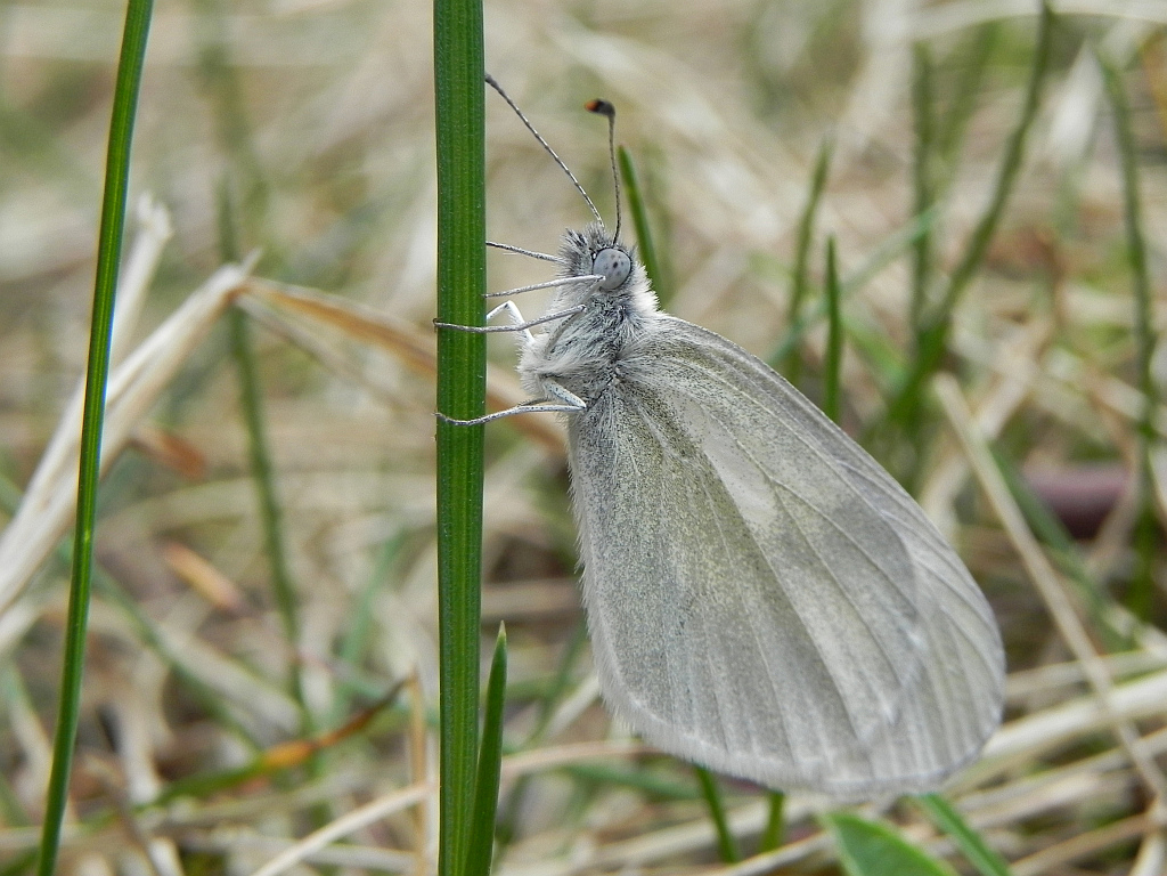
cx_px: 584
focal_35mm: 95
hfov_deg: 20.7
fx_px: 3203
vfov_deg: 15.6
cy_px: 438
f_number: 5.6
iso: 160
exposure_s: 1/203
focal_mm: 16.9
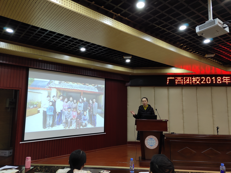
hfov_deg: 61.7
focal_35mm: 29
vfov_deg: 48.2
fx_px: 194
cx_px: 116
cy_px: 86
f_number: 1.8
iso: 252
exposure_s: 1/100
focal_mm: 4.27
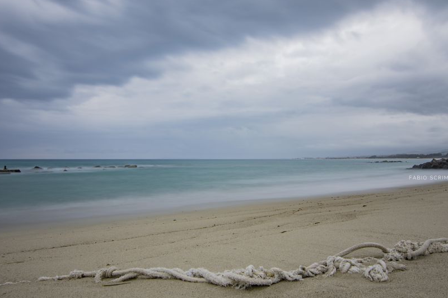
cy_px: 148
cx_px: 221
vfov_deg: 55.7
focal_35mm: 23
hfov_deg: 76.9
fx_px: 282
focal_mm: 11
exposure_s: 25
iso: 100
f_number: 9
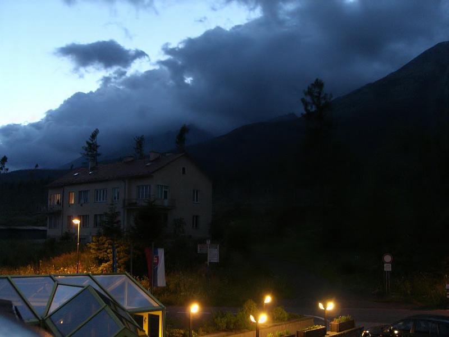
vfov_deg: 37.7
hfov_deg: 49.0
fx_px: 493
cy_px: 168
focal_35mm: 38
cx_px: 224
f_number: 3.1
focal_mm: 6.3
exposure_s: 1/1.67
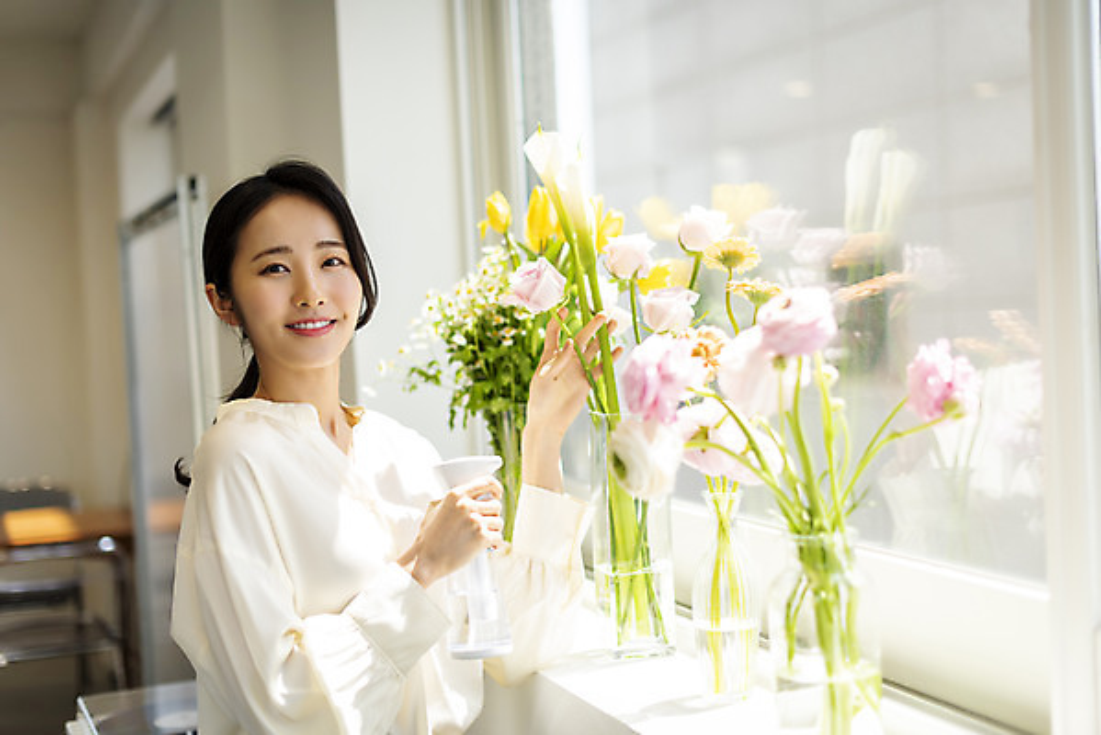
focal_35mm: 50
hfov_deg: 39.6
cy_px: 368
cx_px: 550
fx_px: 1530
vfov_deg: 27.0
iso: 125
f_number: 2
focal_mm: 50
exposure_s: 1/1250
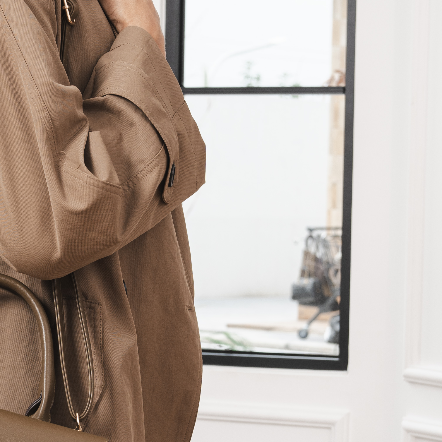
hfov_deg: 11.8
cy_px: 301
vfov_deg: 11.9
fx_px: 2124
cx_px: 49
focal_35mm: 147
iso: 200
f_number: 8
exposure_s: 1/125
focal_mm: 50
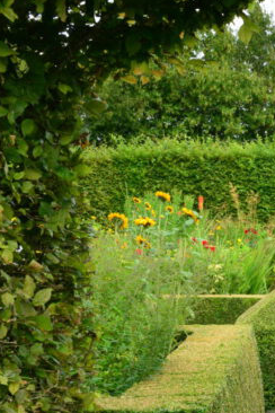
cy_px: 339
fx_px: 1123
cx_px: 285
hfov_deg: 13.7
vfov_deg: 20.5
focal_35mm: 98
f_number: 13
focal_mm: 35
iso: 400
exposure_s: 1/80
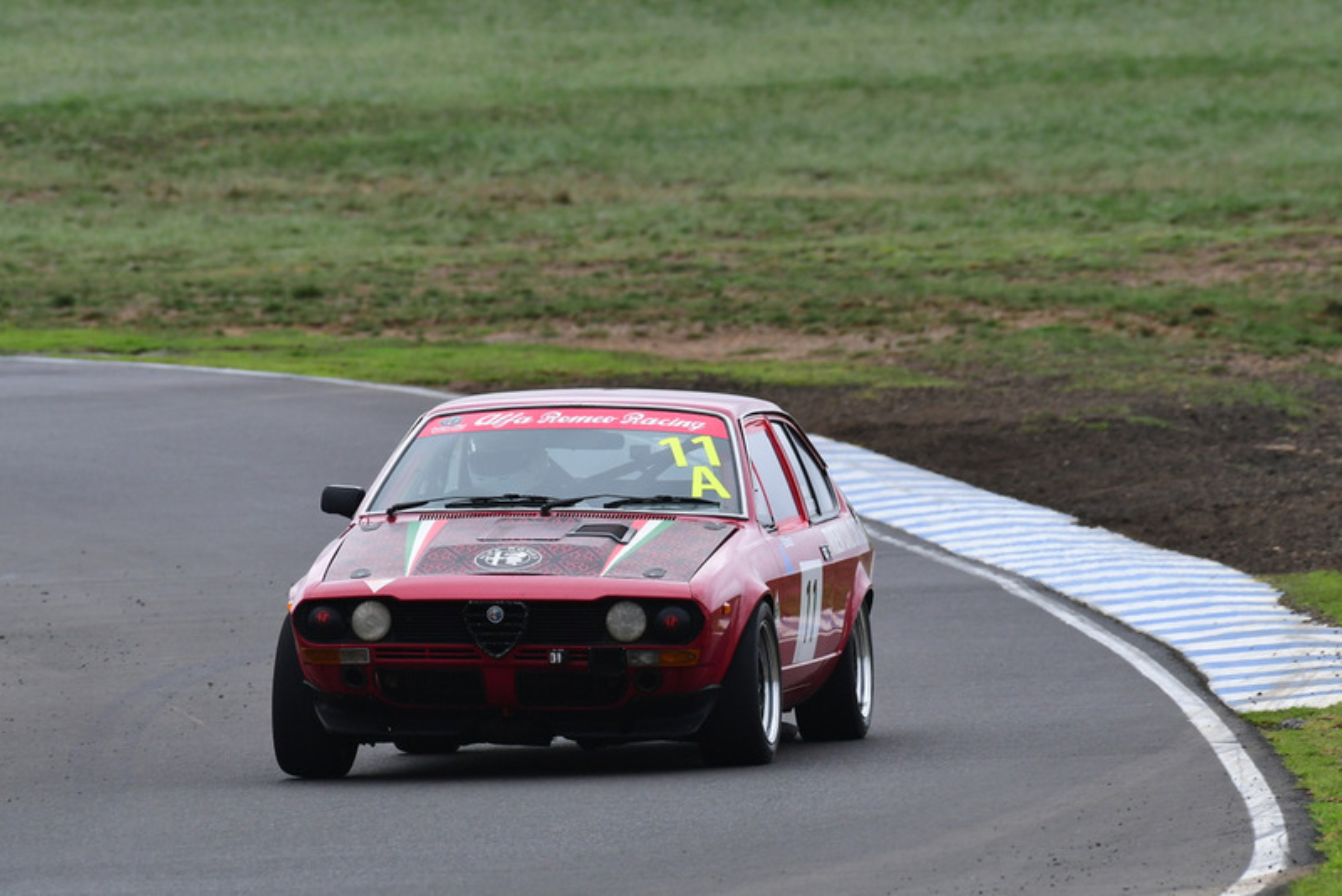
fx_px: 27967
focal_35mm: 750
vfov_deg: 1.8
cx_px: 671
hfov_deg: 2.7
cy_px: 448
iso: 640
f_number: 10
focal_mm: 500
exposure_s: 1/640
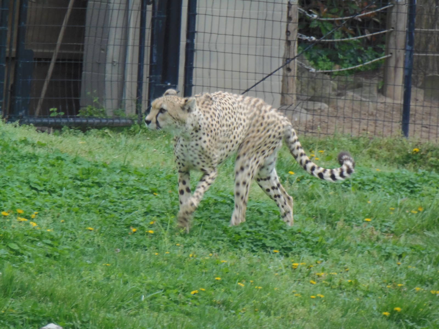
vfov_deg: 2.9
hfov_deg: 3.9
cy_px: 164
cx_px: 220
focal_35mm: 514
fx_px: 6519
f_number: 5
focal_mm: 95.3
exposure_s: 1/30
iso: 200
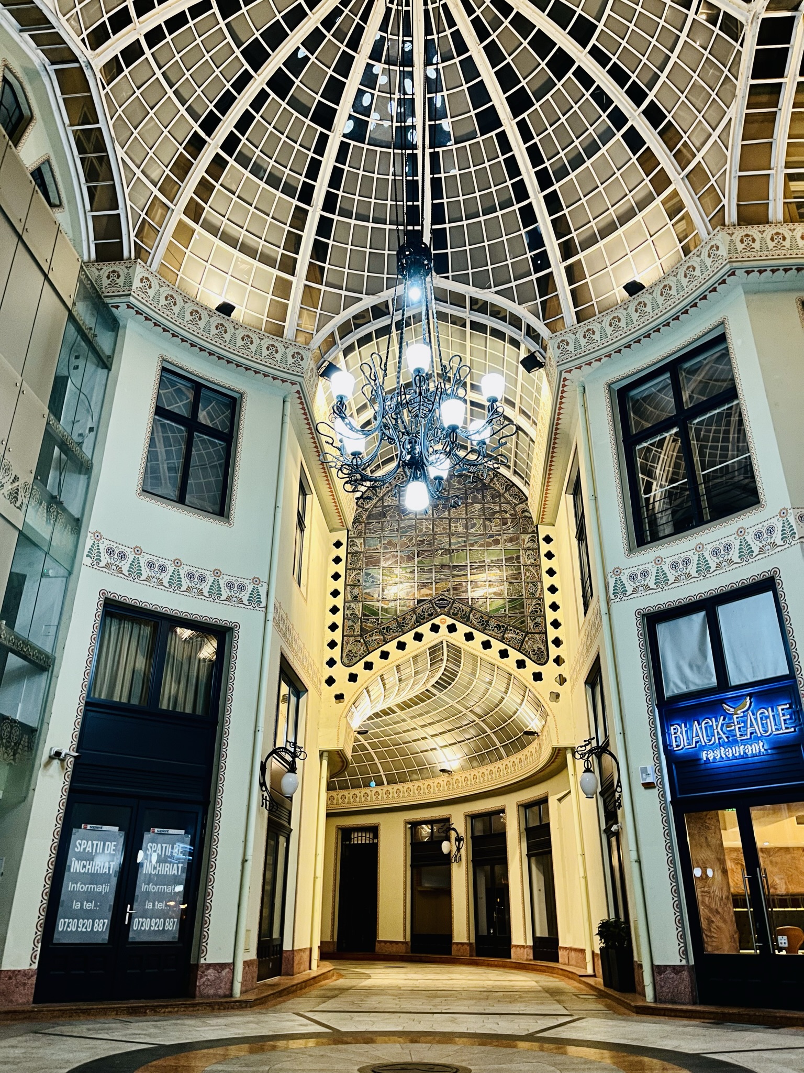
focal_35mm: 26
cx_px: 402
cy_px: 536
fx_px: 805
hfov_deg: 53.1
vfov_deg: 67.3
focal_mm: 5.1
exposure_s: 1/50
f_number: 1.6
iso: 320
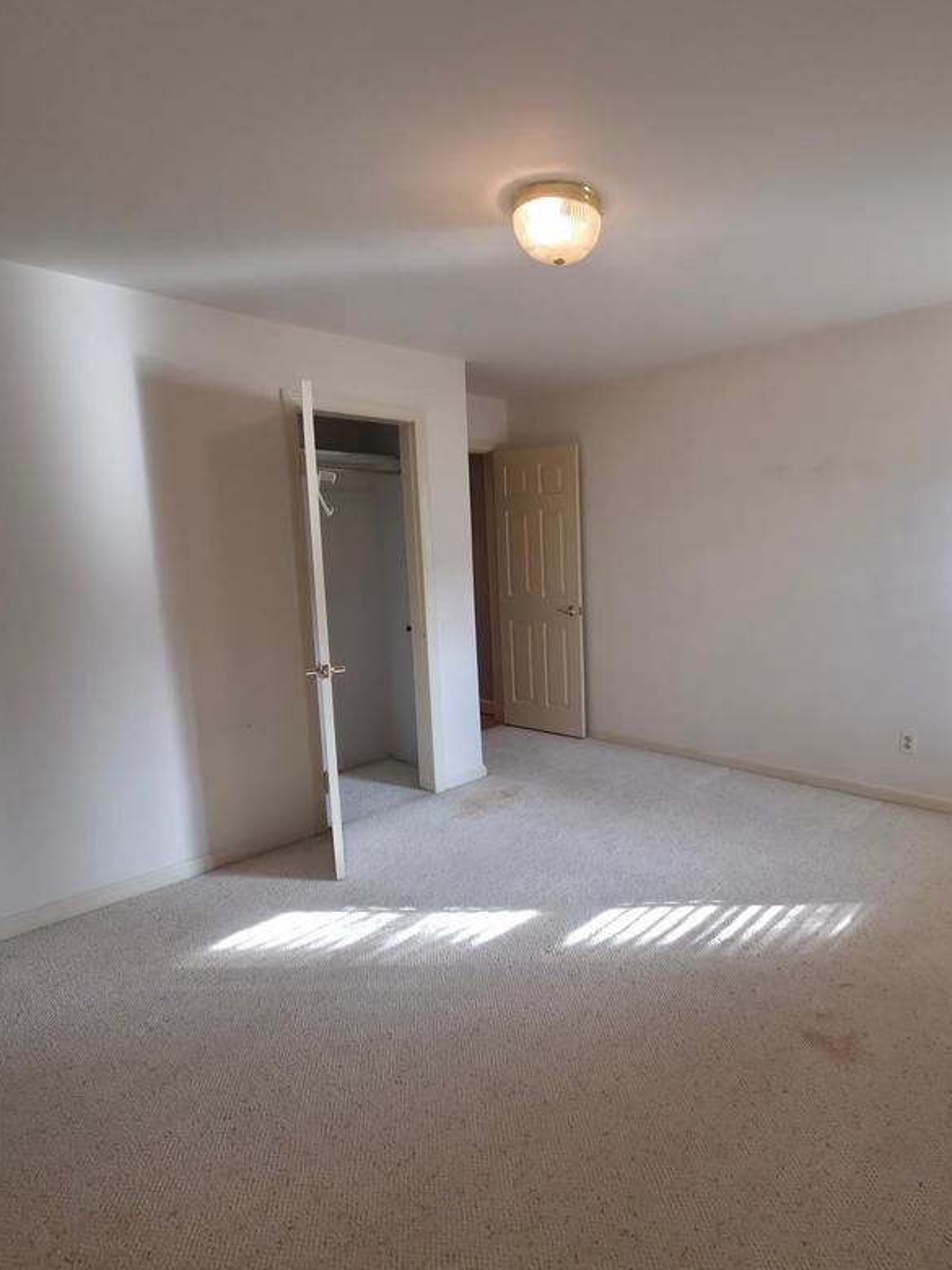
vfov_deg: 87.8
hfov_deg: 69.8
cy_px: 640
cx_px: 627
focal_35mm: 18
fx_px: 660
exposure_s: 1/60
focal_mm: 2.2
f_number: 1.9
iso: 125
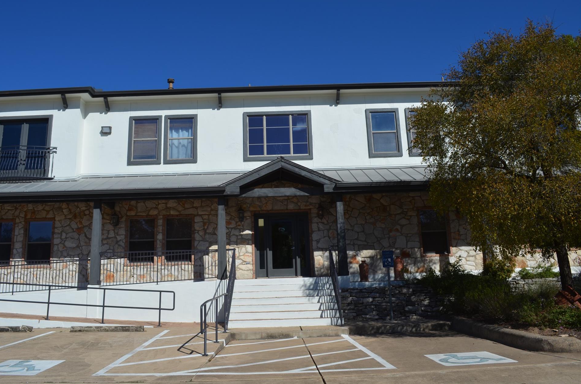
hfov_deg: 63.7
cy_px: 179
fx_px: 467
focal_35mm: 29
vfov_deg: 44.7
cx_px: 270
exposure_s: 1/320
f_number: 9
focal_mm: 18
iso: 100
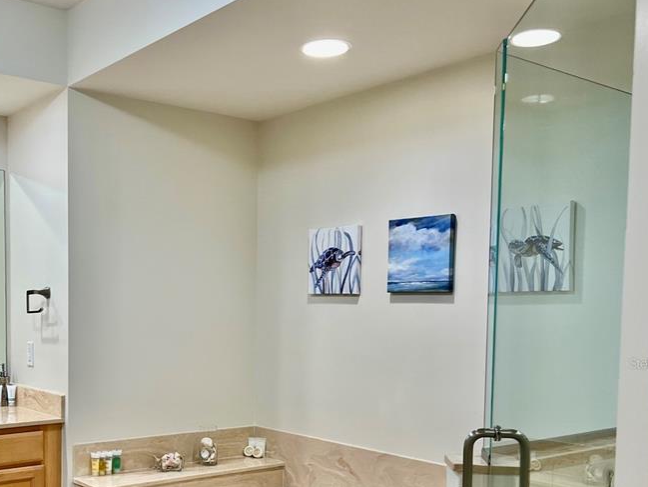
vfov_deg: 34.4
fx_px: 768
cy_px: 363
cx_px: 179
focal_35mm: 41
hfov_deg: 44.5
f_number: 1.5
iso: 100
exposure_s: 1/120
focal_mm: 5.7
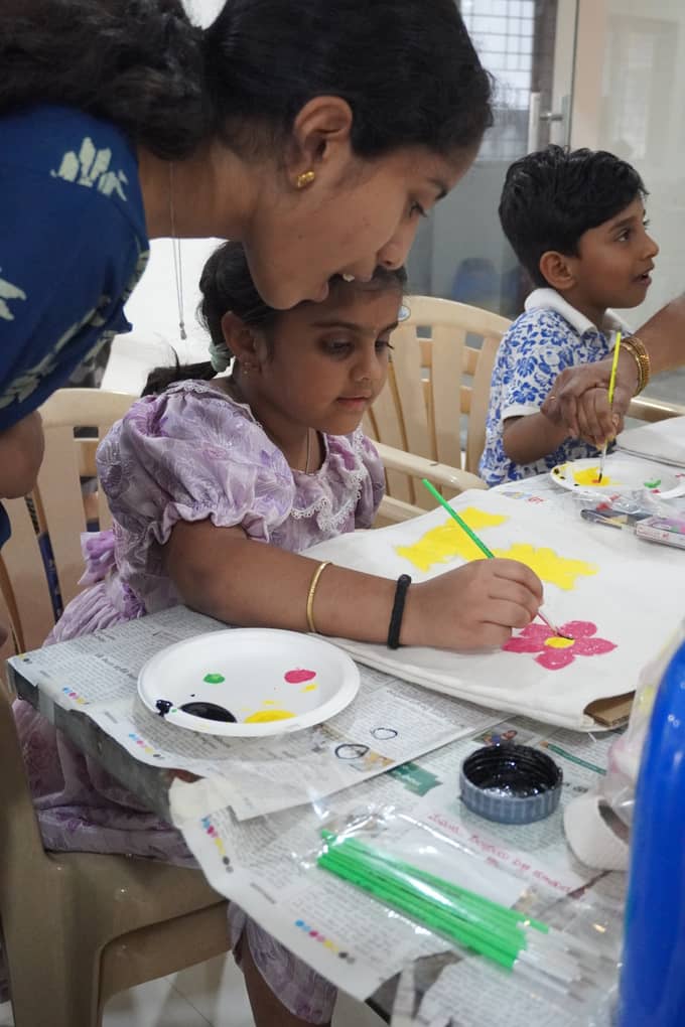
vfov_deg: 49.6
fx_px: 1113
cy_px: 514
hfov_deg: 34.2
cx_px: 342
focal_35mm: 39
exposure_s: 1/125
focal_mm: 26
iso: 6400
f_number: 4.5
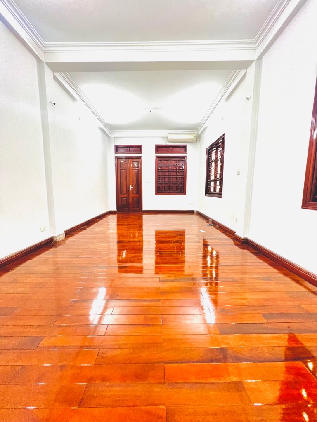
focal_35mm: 13
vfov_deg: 106.2
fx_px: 159
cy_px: 211
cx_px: 158
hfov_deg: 89.9
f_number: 1.8
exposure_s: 1/100
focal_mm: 1.57
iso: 160
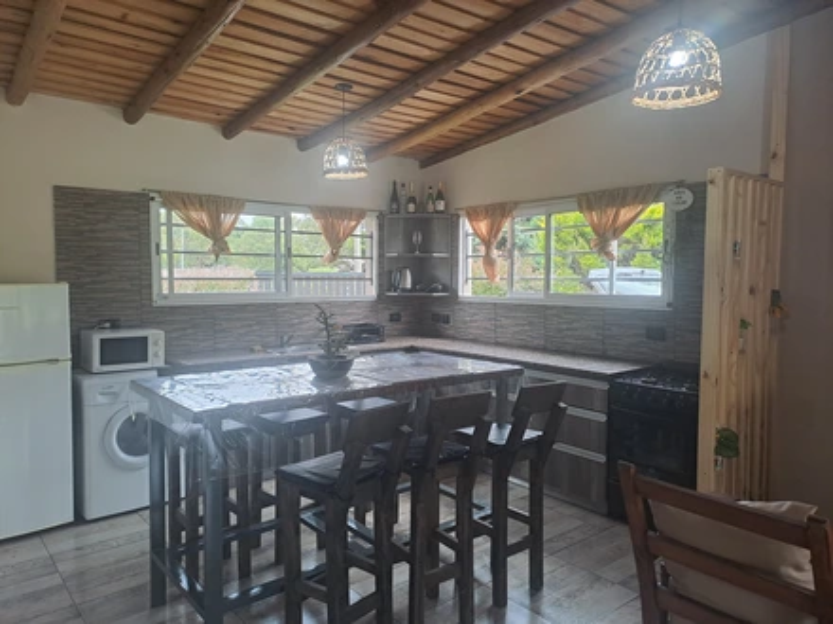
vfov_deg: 54.9
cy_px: 312
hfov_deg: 69.4
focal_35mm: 25
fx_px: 602
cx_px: 416
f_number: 1.8
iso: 80
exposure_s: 1/50
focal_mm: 4.65
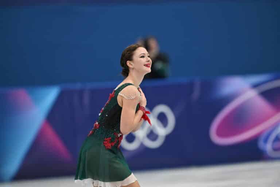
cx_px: 140
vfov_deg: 3.4
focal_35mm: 400
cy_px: 94
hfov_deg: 5.2
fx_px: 3111
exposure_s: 1/1250
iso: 1250
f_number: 3.5
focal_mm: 400
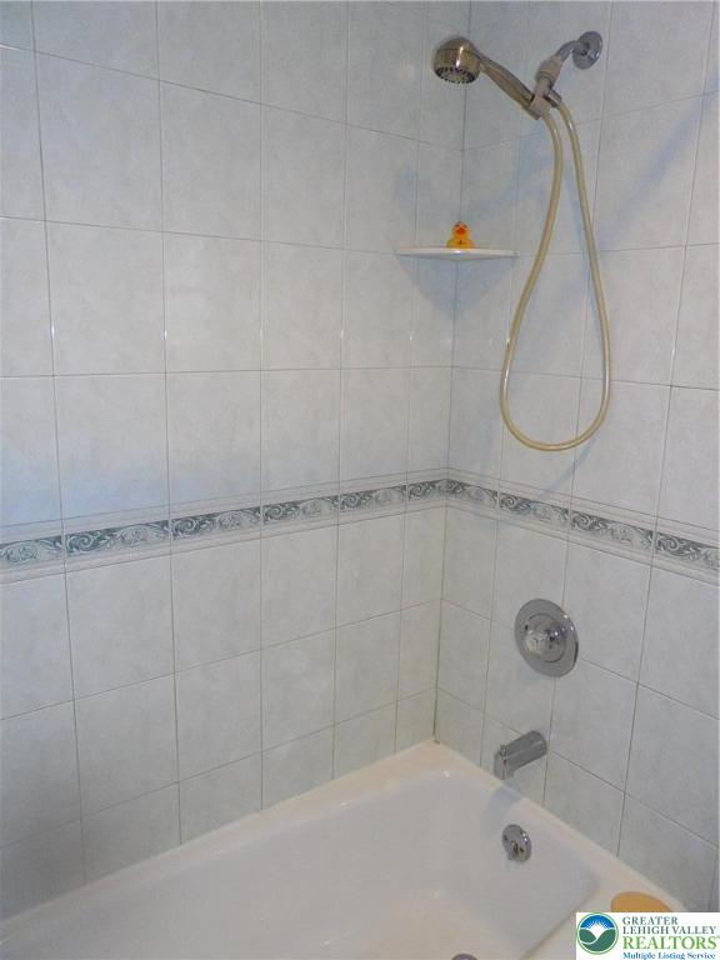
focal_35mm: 26
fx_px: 721
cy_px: 480
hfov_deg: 53.1
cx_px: 360
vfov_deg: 67.3
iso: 400
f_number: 3.5
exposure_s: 1/30
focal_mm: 4.6
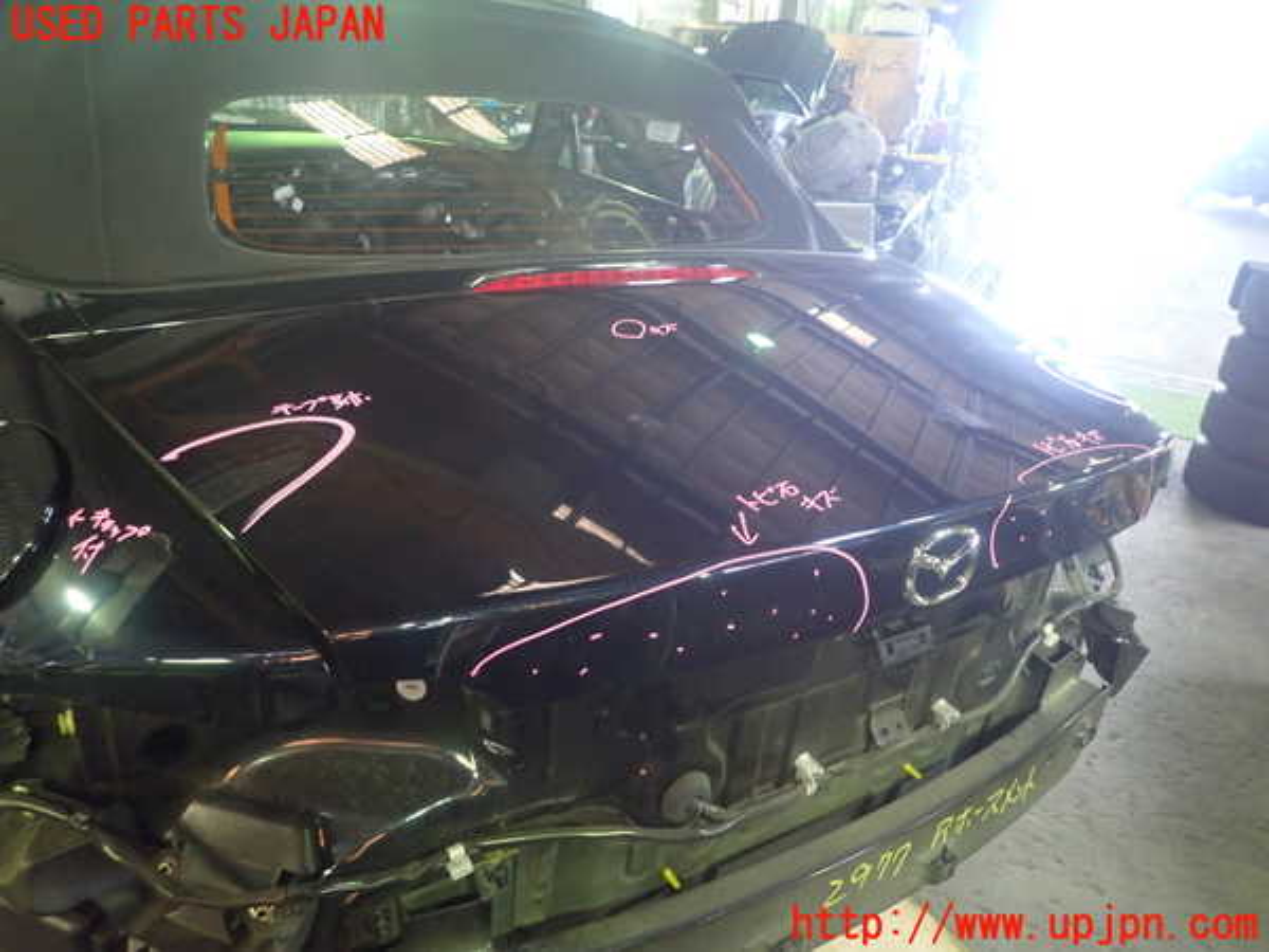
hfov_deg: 69.4
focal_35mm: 25
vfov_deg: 54.9
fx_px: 916
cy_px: 476
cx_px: 634
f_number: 2
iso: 400
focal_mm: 4.5
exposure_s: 1/30
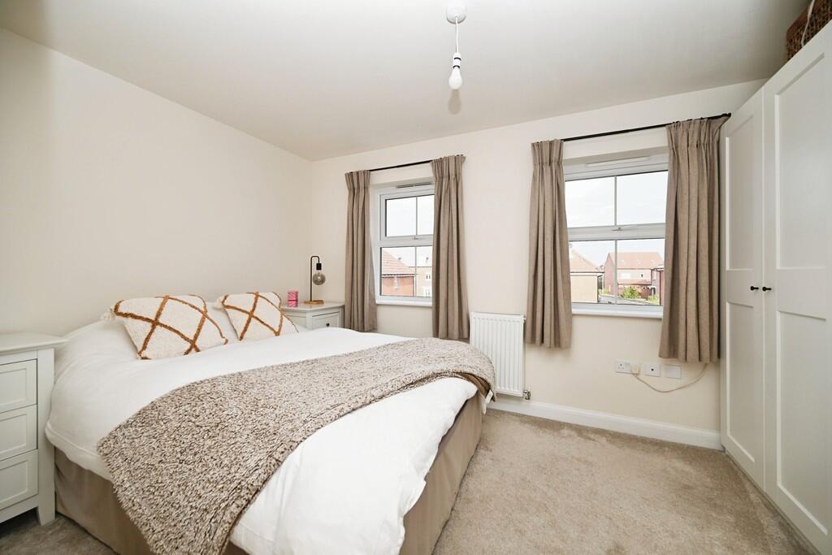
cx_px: 416
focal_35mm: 14
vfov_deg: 81.2
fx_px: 324
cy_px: 278
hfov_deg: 104.2
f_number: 5
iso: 100
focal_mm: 14
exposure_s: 1/100
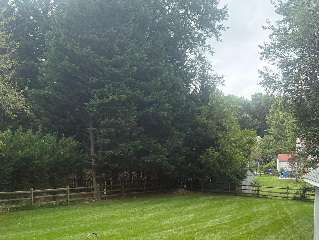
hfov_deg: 41.9
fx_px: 406
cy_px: 177
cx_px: 230
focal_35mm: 44
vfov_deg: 32.3
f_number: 1.78
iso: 100
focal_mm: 6.76
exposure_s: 1/1464
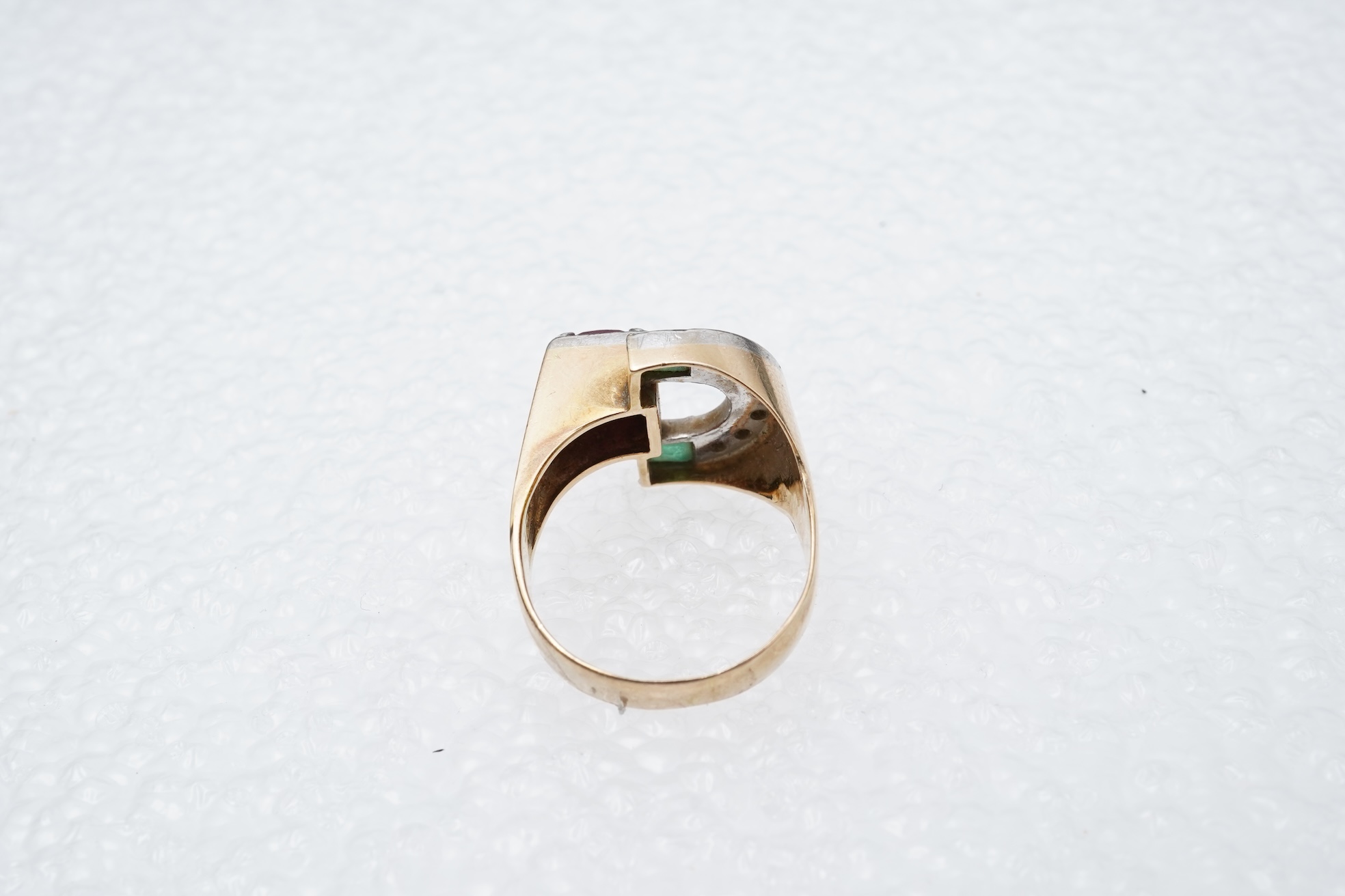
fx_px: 1681
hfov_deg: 43.6
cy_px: 448
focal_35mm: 45
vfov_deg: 29.9
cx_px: 672
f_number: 22
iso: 640
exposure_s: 1/100
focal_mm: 30
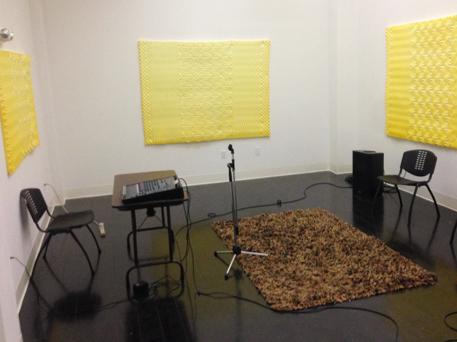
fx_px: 488
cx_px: 248
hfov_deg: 50.1
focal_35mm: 37
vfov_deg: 38.6
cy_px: 154
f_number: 2.4
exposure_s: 1/20
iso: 320
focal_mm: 4.12
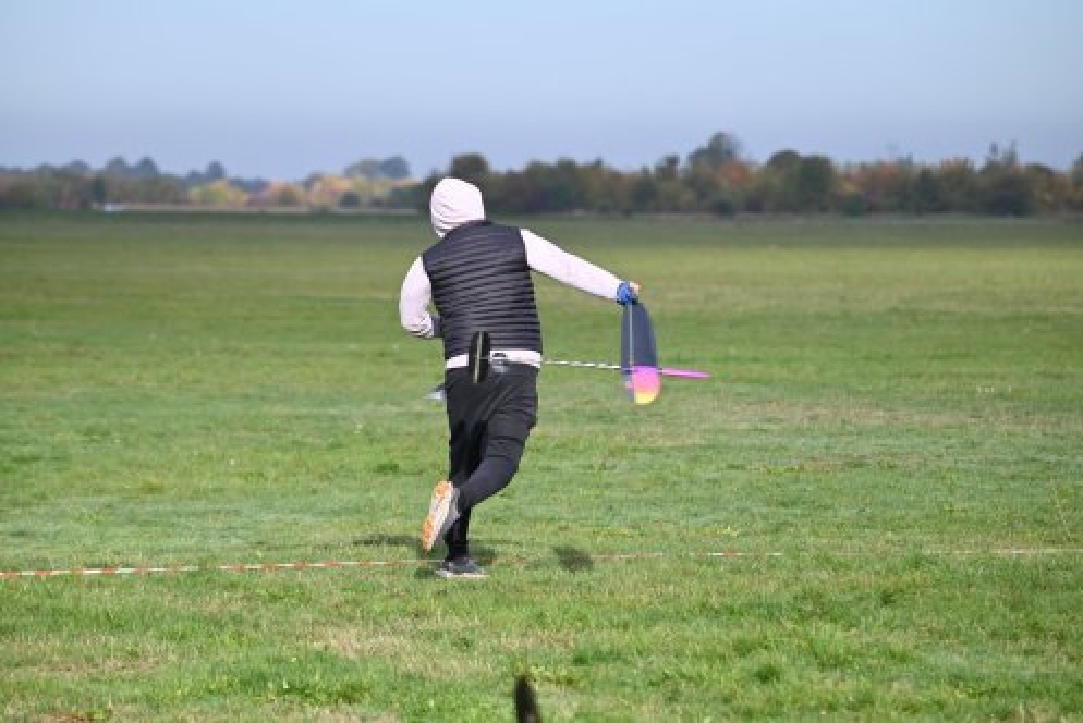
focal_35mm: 210
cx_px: 542
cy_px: 362
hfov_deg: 9.8
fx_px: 6321
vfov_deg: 6.6
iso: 1000
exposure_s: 1/3200
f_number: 7.1
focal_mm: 210
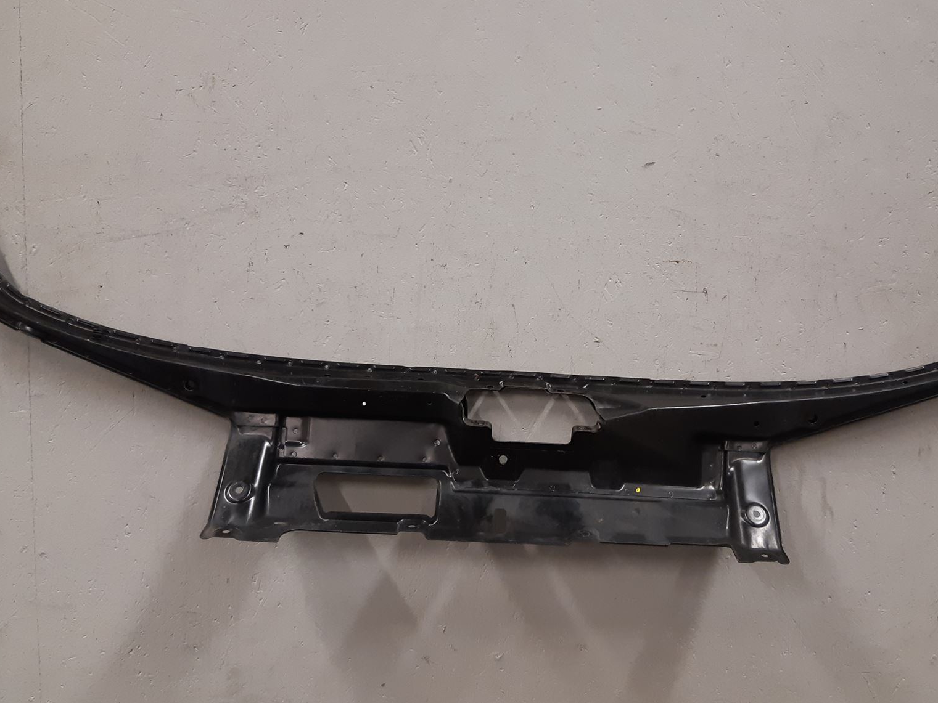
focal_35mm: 35
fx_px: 948
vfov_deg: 40.6
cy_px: 293
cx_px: 545
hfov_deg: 52.4
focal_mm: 3.93
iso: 160
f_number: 1.7
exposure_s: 1/50
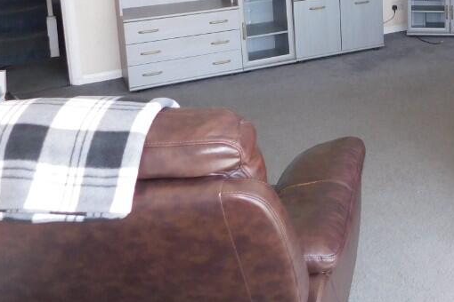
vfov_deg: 26.3
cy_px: -16
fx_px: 605
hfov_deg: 37.9
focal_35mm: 48
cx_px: 422
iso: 125
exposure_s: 1/30
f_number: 3
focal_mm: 4
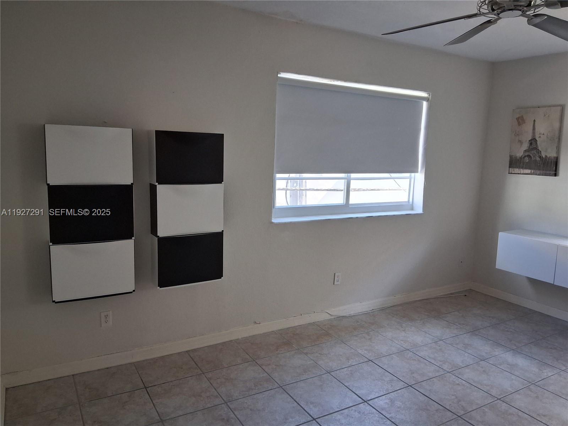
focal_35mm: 26
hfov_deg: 67.3
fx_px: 427
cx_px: 284
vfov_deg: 53.1
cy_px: 213
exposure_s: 1/120
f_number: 1.8
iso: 250
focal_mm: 3.98
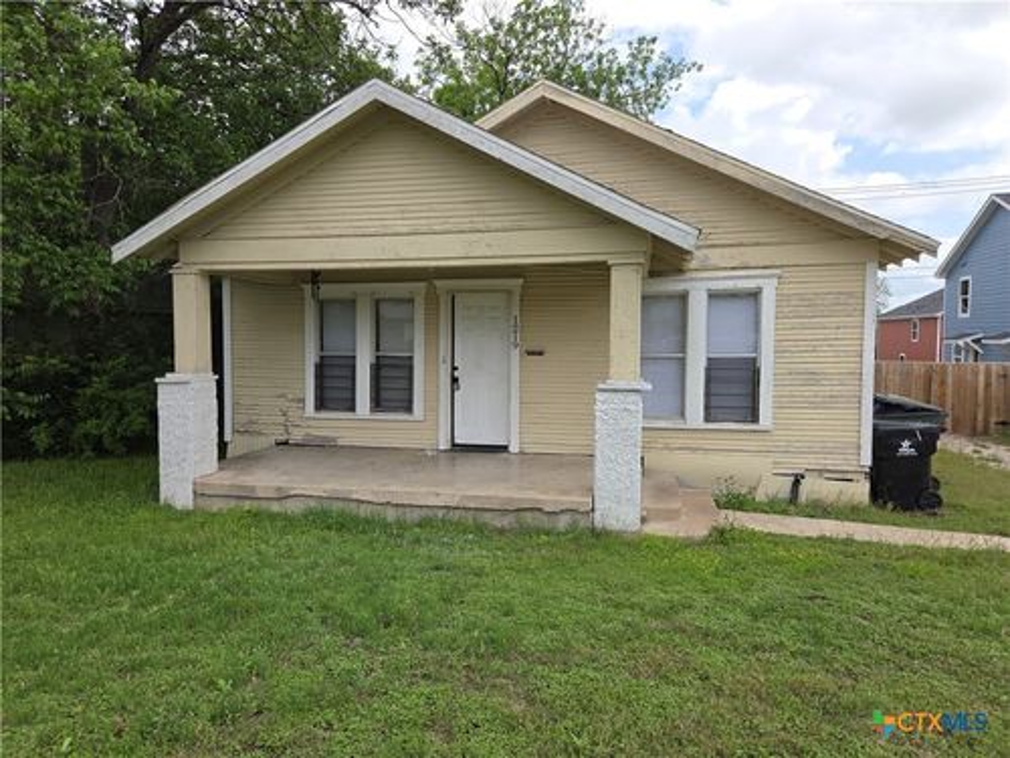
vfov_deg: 58.9
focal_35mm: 23
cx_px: 505
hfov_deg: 73.9
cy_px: 379
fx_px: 671
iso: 25
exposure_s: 1/897
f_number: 1.8
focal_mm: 5.4
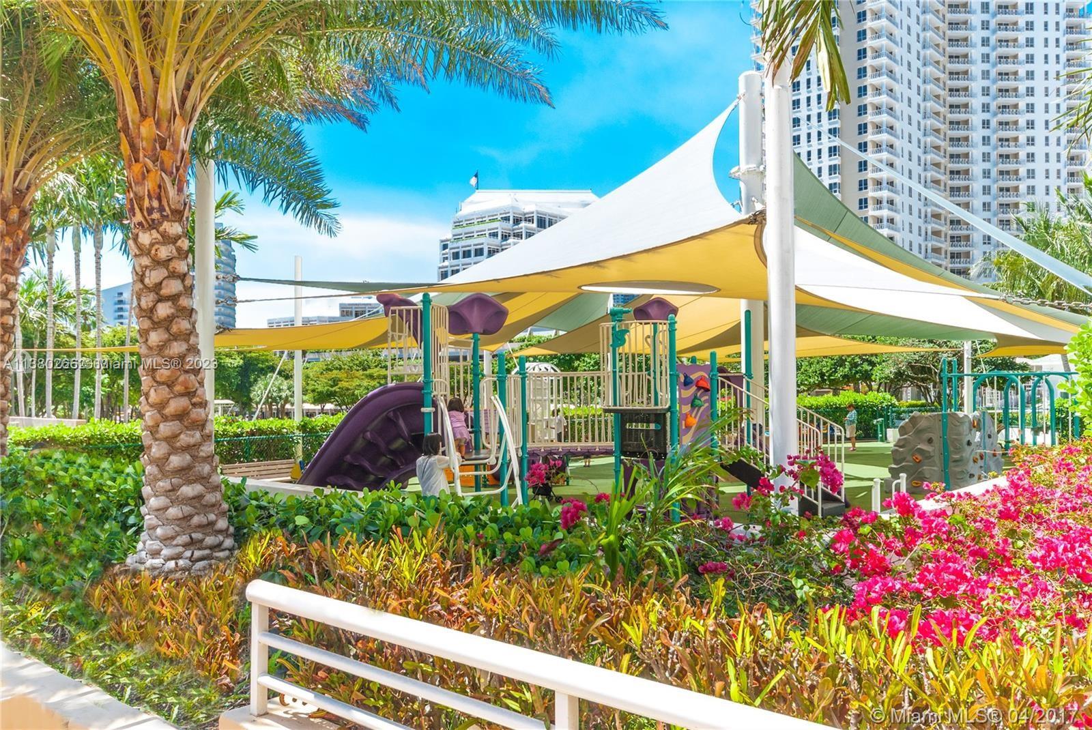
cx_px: 546
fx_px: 911
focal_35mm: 30
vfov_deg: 43.7
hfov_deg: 61.9
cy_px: 365
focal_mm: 20
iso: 100
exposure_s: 1/60
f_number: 8
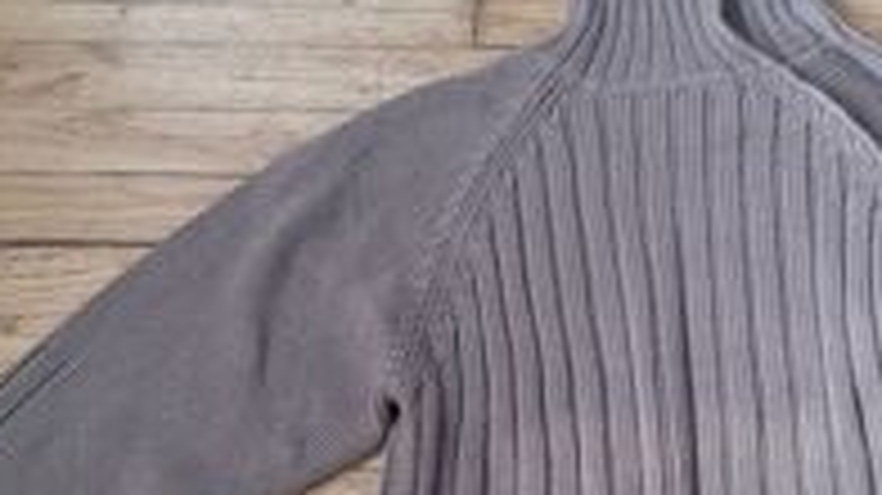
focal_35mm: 72
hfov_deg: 28.9
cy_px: 477
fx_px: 1683
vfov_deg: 16.4
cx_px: 666
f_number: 1.8
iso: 200
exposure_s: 1/60
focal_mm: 3.95
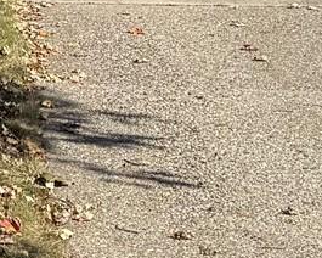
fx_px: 1725
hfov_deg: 10.1
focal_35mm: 181
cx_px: -253
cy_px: -309
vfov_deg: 8.0
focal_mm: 6.76
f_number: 1.78
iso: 80
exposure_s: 1/2370
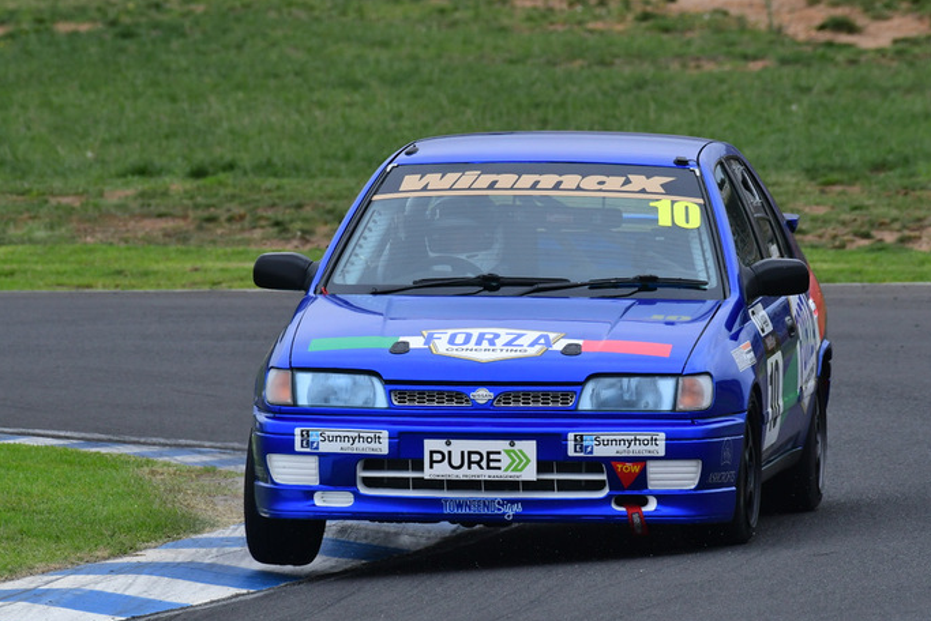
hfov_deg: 2.4
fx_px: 21809
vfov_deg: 1.6
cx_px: 511
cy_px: 270
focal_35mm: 843
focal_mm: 480
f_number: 11
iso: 800
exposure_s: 1/640
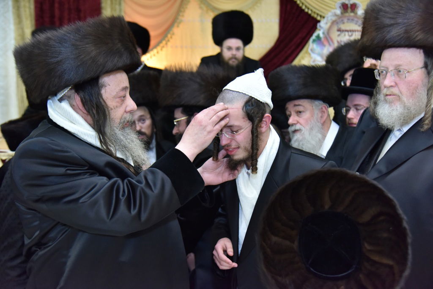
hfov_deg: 44.5
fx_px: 529
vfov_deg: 30.5
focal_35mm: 44
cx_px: 216
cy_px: 144
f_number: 4
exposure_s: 1/125
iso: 2000
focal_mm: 44
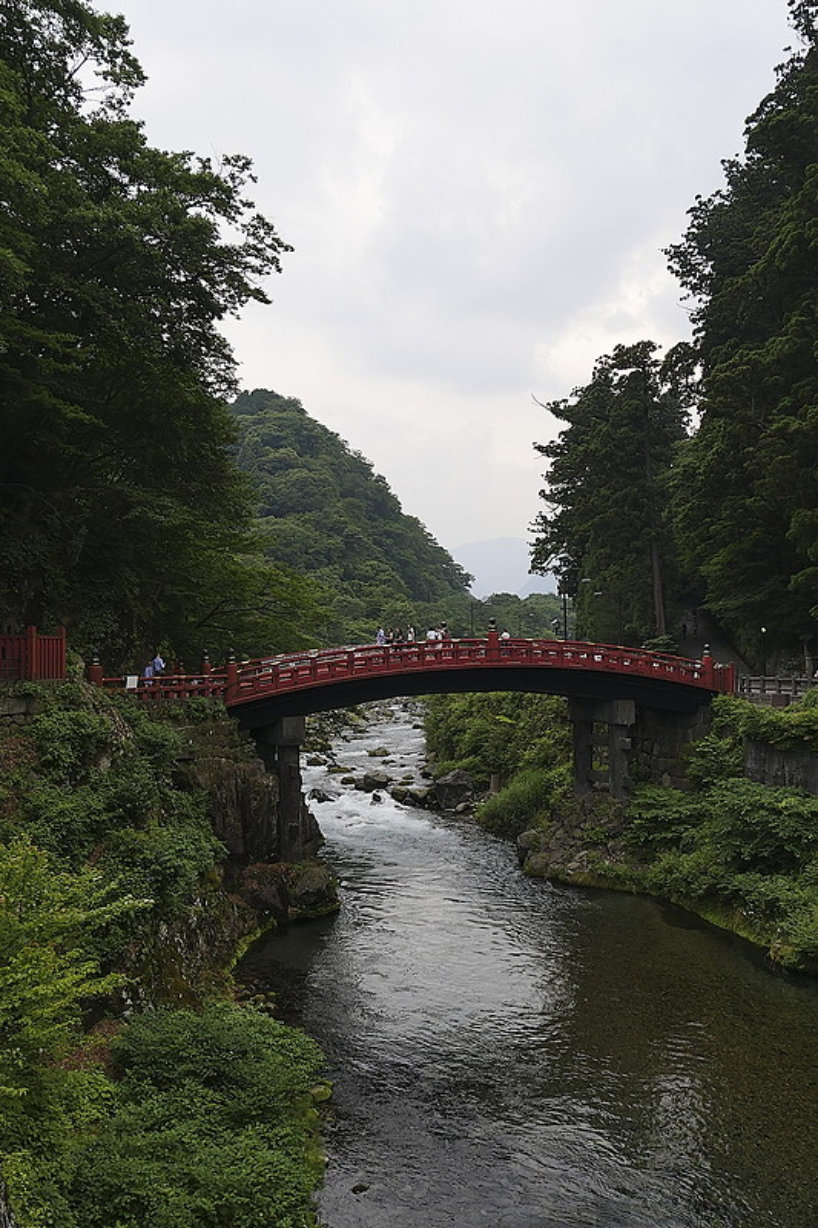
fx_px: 989
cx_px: 409
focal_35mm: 29
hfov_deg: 44.9
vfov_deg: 63.7
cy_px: 614
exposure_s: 1/250
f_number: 5.6
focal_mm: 14
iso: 200
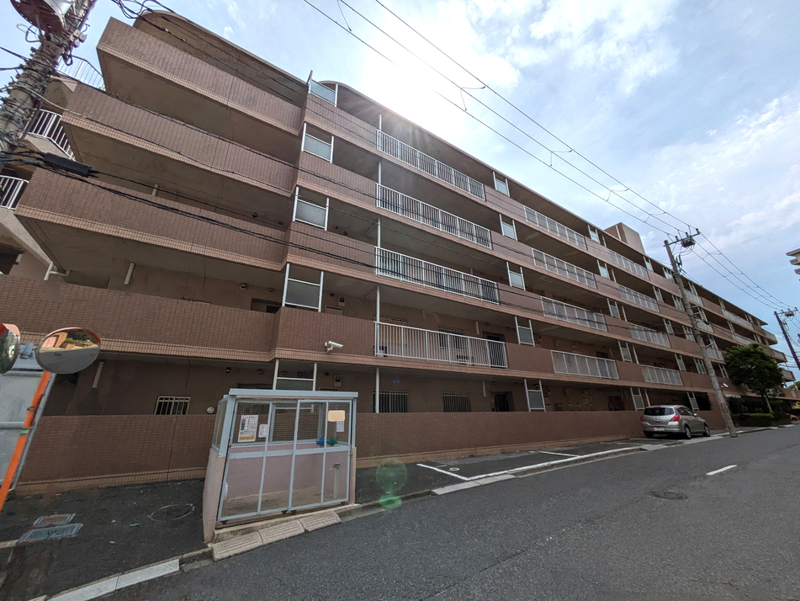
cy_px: 300
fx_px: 324
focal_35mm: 14
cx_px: 400
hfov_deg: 102.0
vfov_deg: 85.7
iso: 38
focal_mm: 1.83
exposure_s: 1/6410
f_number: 2.2
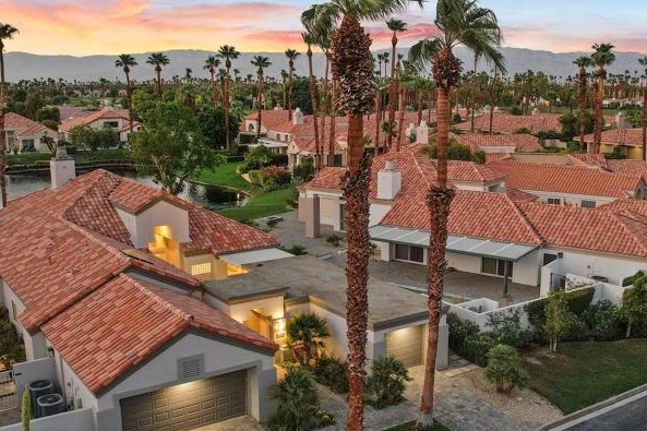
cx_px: 337
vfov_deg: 35.0
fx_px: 683
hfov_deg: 50.7
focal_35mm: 38
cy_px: 247
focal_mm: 8.38
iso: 210
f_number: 2.8
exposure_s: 1/15
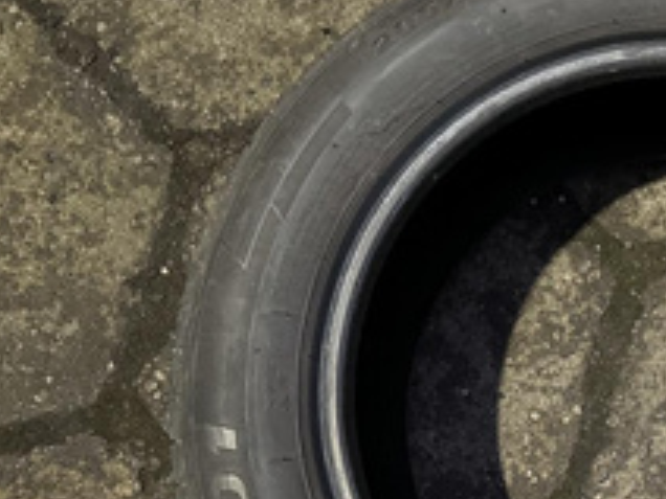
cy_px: 414
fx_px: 981
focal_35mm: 51
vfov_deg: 27.9
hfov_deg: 33.8
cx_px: 688
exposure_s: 1/25
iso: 1250
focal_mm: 6.86
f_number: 1.78
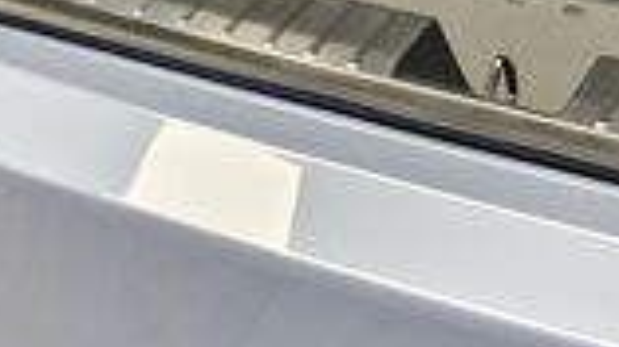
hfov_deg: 23.1
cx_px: 666
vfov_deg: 12.4
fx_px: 1427
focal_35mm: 87
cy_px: -319
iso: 378
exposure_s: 1/50
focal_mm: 6.54
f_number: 1.57
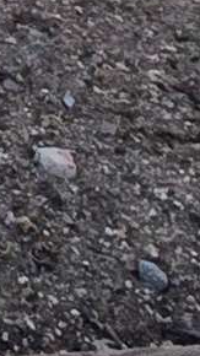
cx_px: -956
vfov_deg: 8.4
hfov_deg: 5.2
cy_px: -1015
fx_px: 1415
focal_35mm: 150
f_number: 2.2
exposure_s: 1/596
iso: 50
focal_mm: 2.2
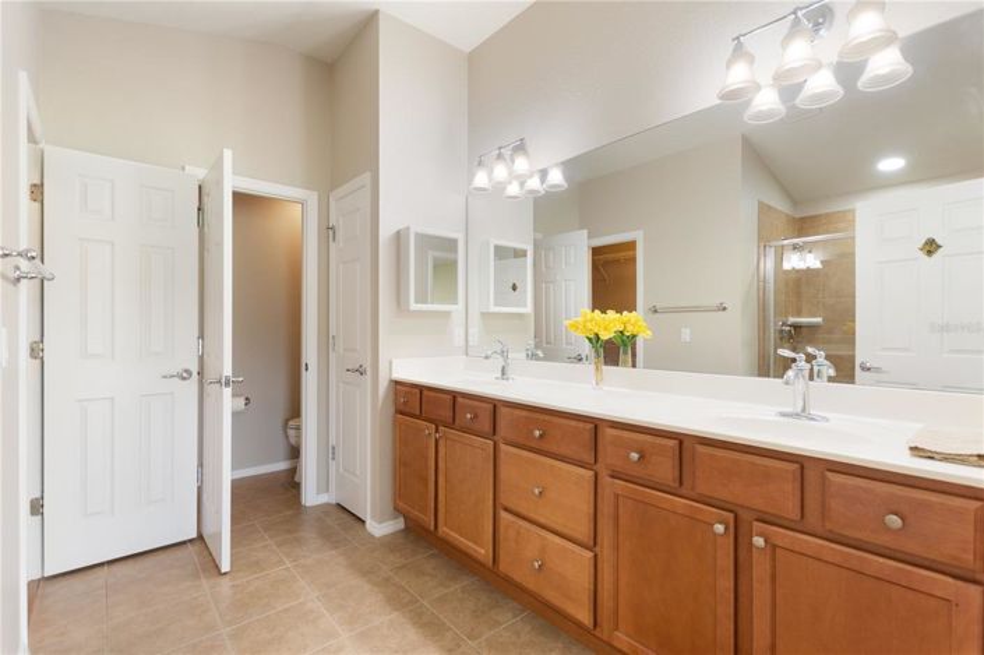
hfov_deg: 100.4
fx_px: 410
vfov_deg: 77.2
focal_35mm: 15
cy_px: 328
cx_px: 492
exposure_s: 1/500
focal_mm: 10
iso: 100
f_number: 4
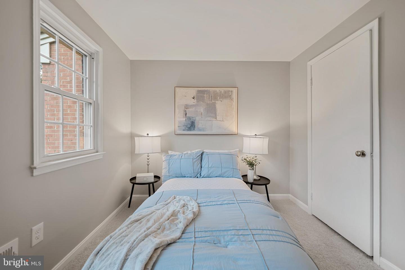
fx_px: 158
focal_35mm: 14
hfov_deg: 104.2
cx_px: 202
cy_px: 135
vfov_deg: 81.2
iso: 100
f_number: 4
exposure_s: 1/5
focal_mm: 14
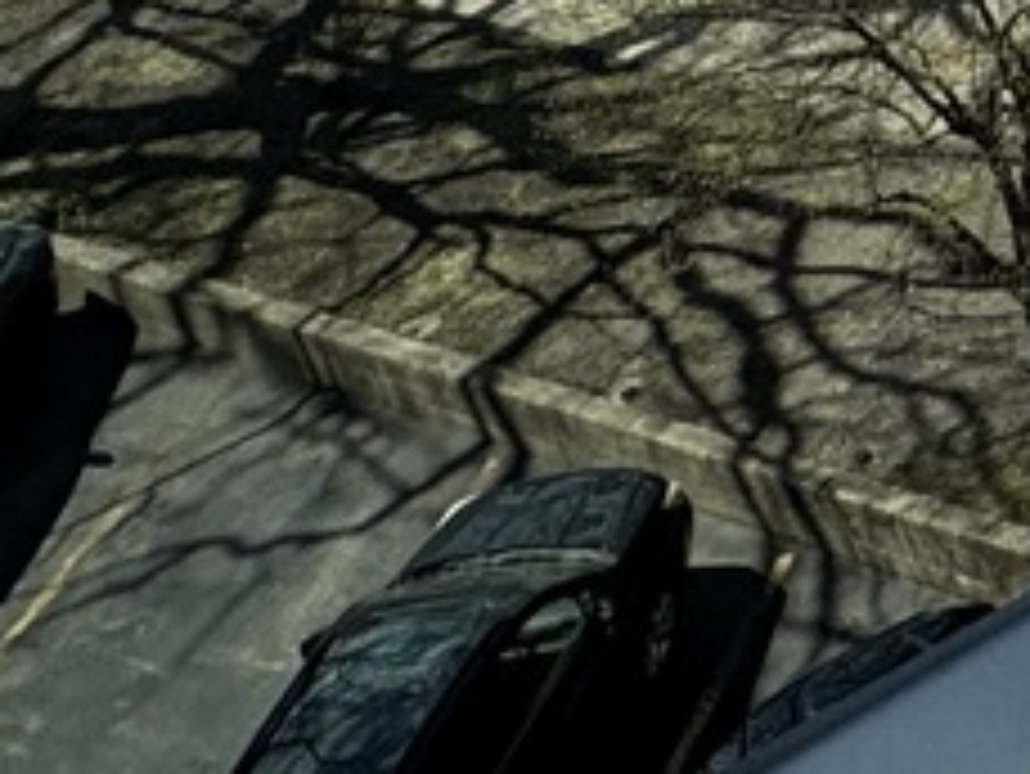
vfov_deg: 10.7
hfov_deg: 16.1
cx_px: 2177
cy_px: -1616
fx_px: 2620
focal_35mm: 88
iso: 40
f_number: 2.2
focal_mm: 2.22
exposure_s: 1/1277
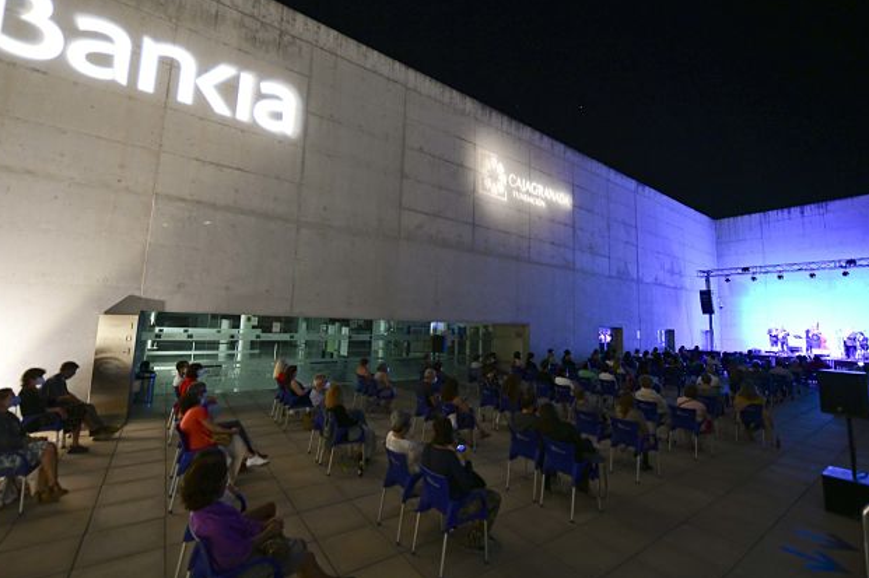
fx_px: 362
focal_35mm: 15
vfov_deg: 77.2
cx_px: 426
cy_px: 281
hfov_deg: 100.4
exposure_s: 1/40
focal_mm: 14
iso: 3200
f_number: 2.8
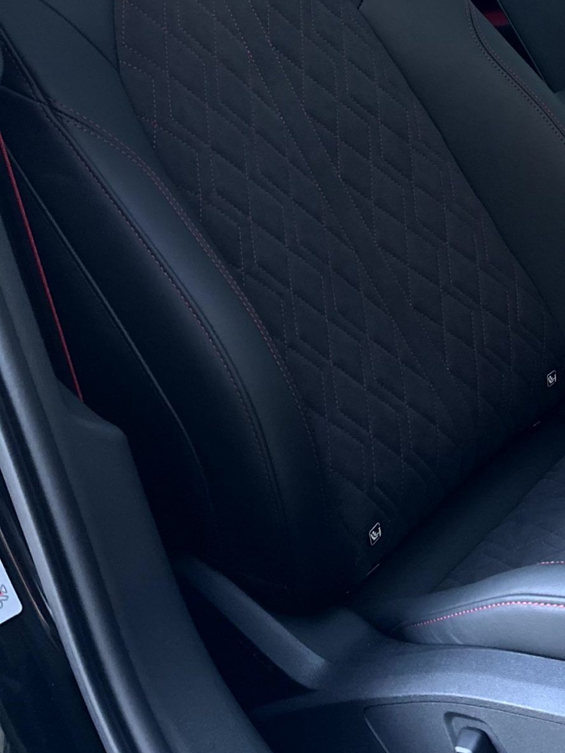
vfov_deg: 35.8
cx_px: 612
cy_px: 169
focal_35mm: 52
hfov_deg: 26.0
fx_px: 1132
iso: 1000
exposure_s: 1/34
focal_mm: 6.86
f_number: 1.78
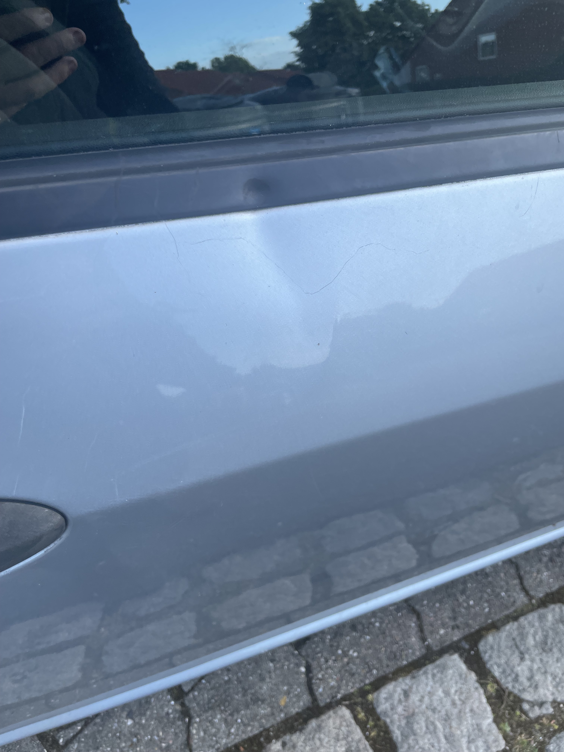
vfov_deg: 67.3
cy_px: 376
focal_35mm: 26
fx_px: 565
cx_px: 282
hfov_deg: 53.1
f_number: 1.6
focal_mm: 4.2
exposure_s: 1/558
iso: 32
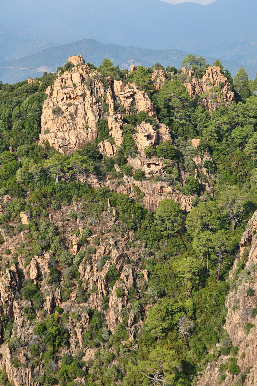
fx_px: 805
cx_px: 128
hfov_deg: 18.1
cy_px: 193
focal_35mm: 75
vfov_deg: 27.0
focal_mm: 50
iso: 400
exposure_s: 1/400
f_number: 10
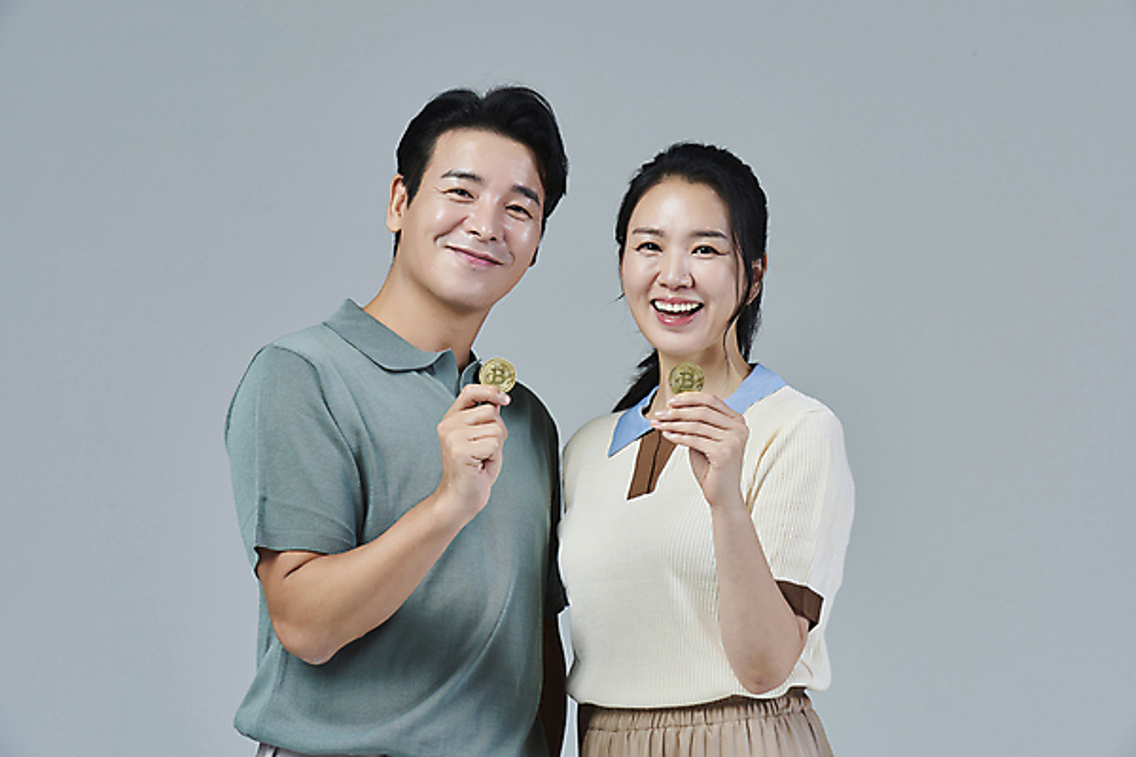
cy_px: 378
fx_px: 4260
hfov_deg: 15.2
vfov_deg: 10.2
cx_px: 568
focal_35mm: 135
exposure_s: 1/125
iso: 100
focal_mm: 135
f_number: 14
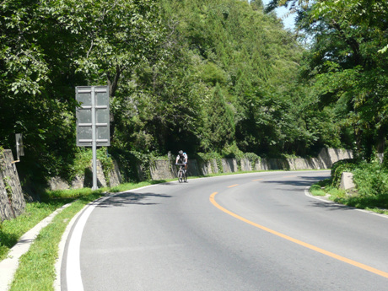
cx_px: 194
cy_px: 146
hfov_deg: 26.0
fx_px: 841
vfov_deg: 19.6
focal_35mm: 75
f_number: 4.2
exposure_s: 1/320
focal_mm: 8.2
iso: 100
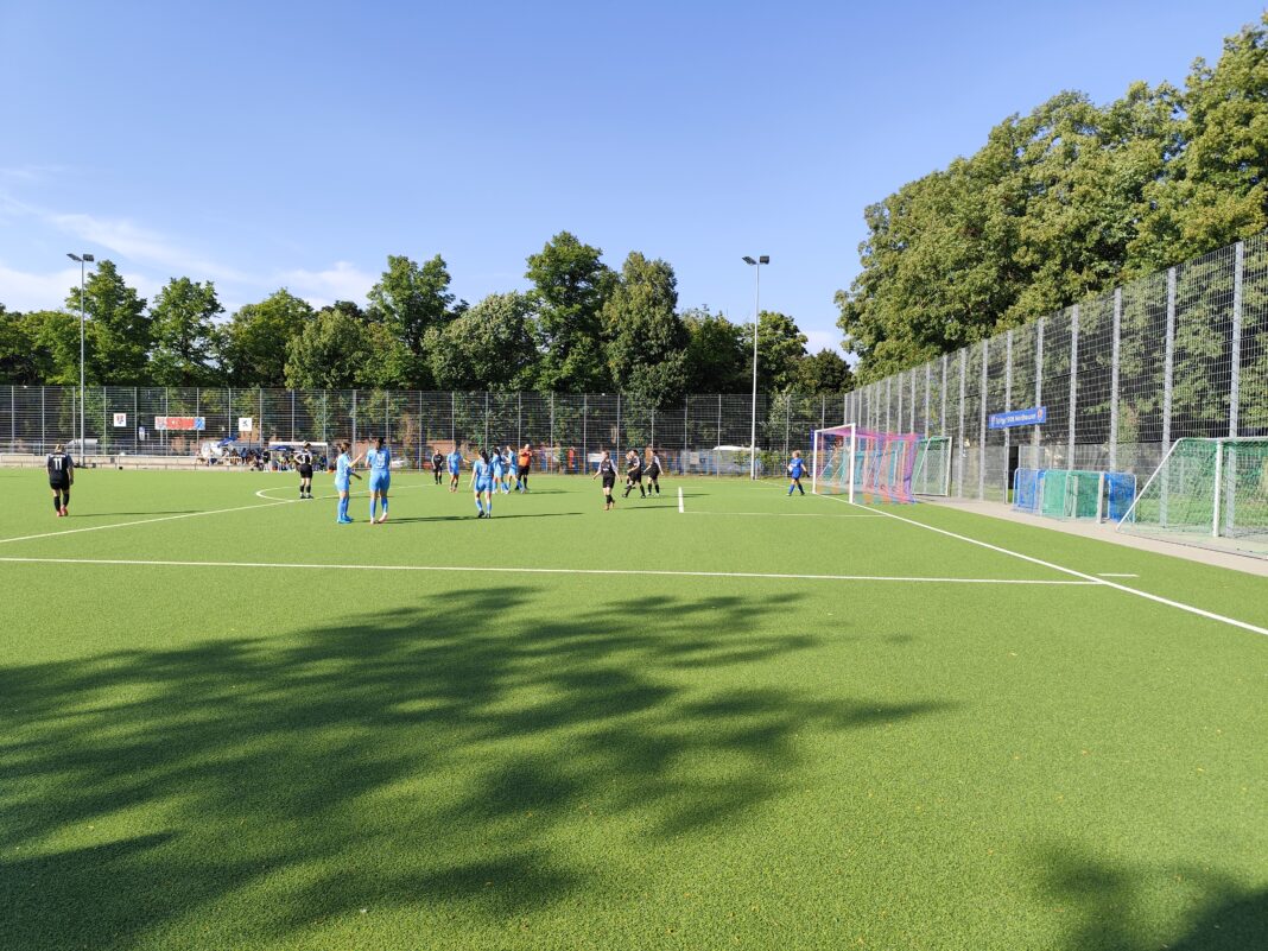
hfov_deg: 73.9
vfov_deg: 58.9
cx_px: 634
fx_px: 843
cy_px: 476
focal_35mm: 23
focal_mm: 6.19
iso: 50
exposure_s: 1/520
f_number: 1.65
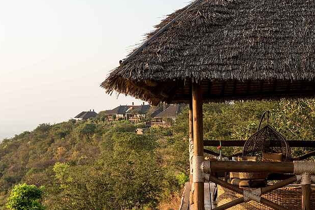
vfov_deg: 19.2
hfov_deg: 28.5
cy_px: 113
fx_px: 621
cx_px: 147
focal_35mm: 71
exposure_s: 1/320
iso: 400
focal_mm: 50
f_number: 5
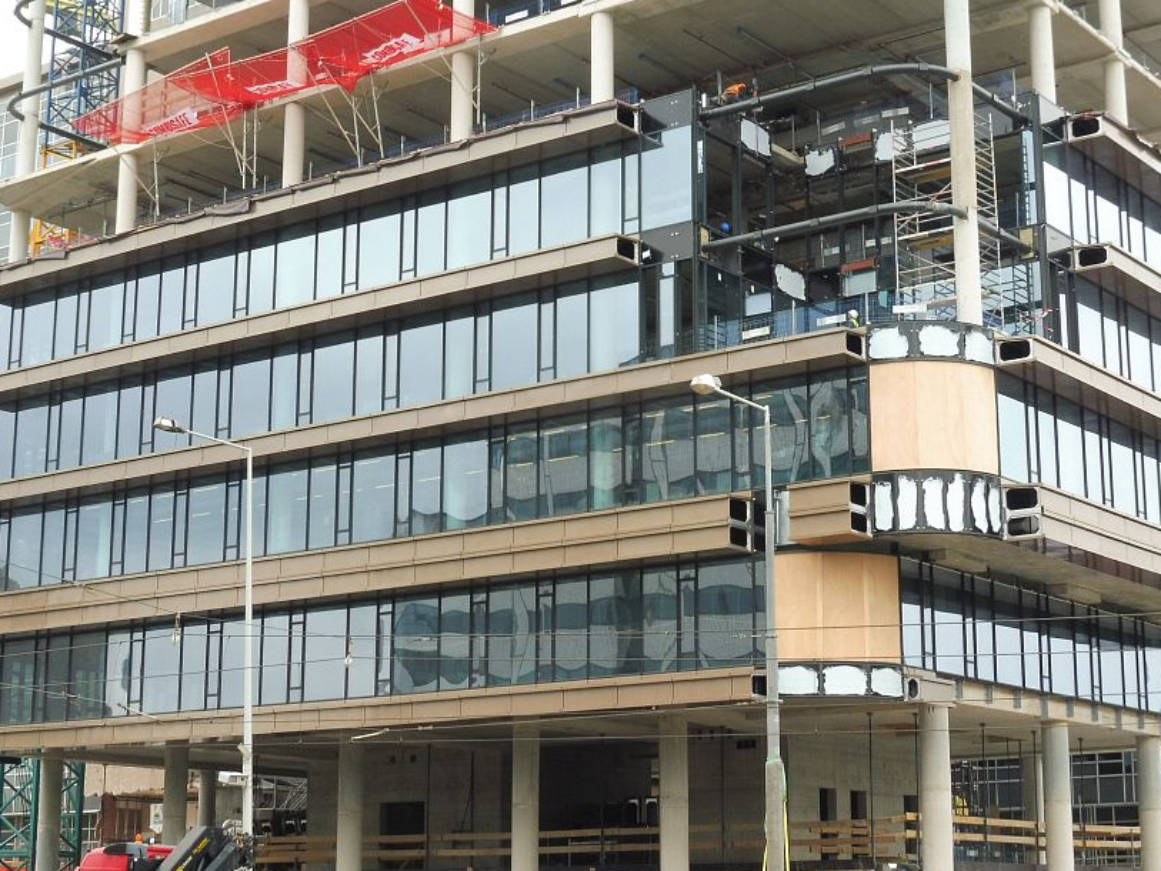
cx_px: 620
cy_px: 398
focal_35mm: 68
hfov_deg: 28.5
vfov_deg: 21.6
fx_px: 2281
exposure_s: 1/60
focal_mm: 9.7
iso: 125
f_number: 4.6
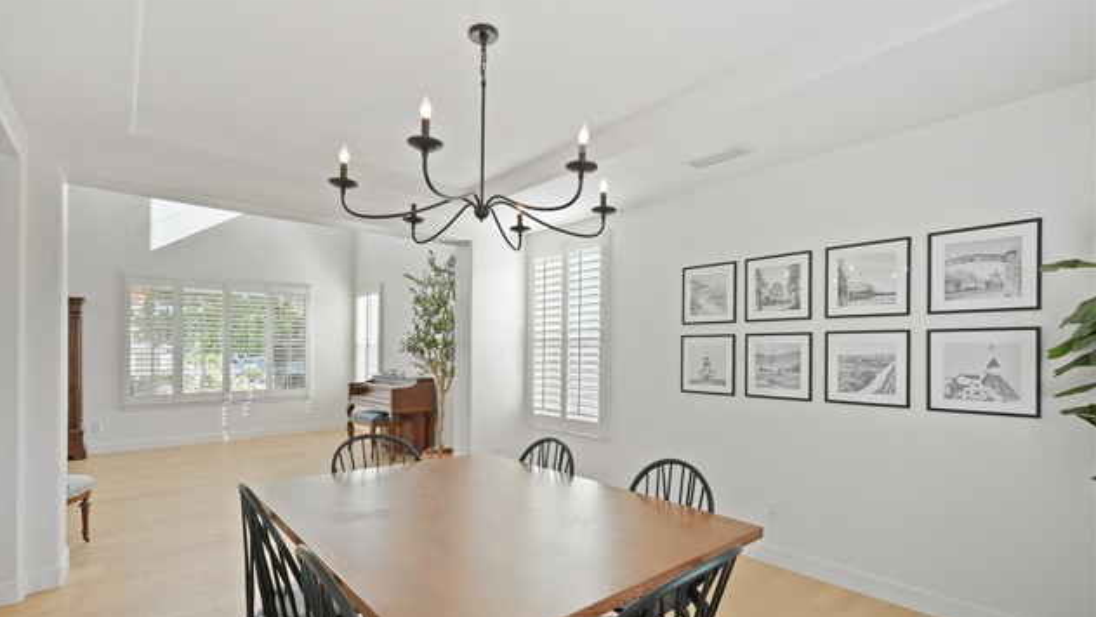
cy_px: 357
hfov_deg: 95.9
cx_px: 542
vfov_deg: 63.6
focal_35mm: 17
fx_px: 494
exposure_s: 1/15
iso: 200
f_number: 4
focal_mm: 16
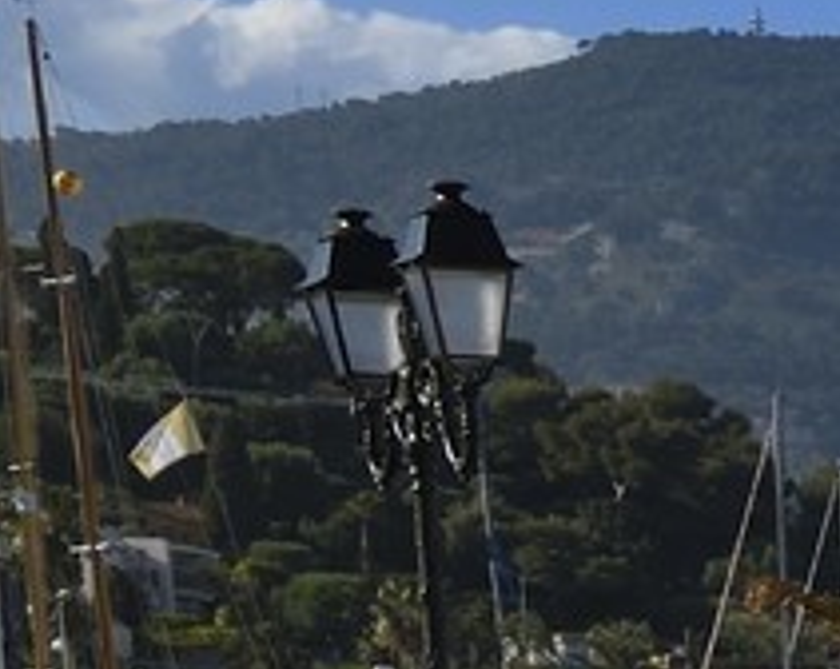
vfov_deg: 8.2
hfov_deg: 8.0
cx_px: 3181
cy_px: 1645
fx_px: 4243
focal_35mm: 171
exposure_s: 1/400
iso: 200
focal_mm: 24
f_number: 13
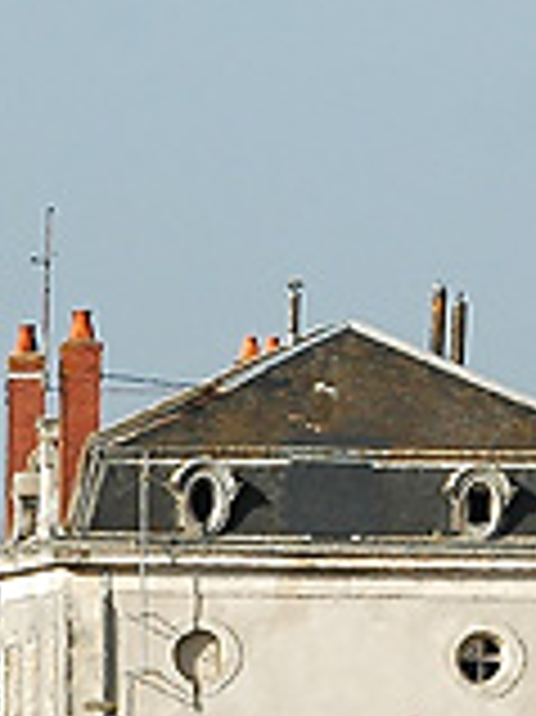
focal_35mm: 947
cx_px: 513
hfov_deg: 1.6
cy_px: 525
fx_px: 19578
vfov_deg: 2.1
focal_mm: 116
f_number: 7.1
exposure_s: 1/800
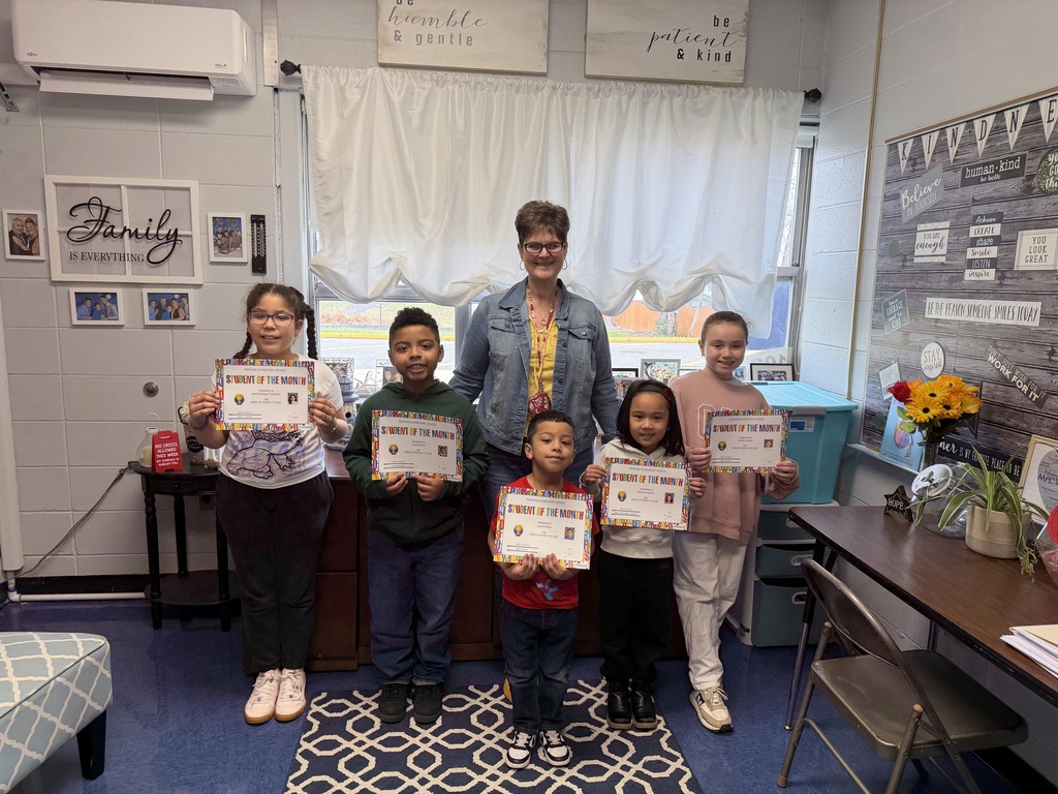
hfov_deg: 71.6
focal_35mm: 24
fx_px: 734
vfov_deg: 56.8
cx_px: 529
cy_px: 397
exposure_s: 1/120
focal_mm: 6.76
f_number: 1.78
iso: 125
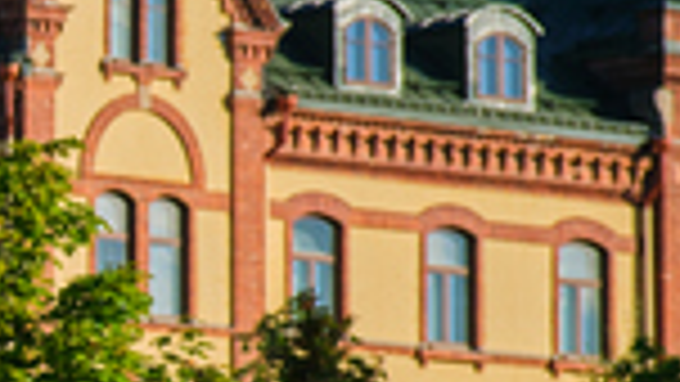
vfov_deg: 2.6
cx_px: -365
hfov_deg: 4.6
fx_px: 8404
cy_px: 420
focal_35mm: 466
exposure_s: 1/2000
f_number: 2.8
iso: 160
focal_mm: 70
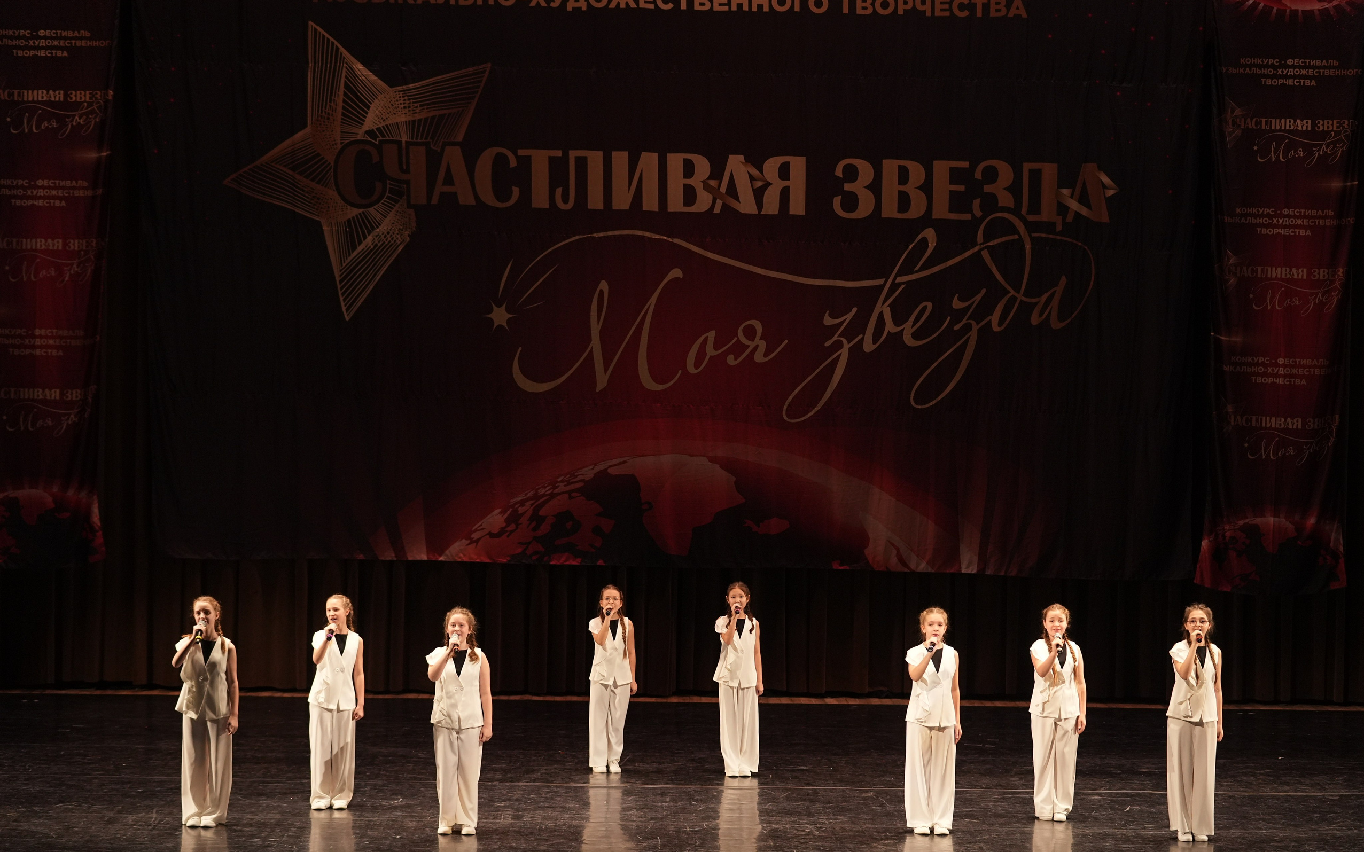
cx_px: 683
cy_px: 447
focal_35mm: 92
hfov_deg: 22.6
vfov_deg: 14.2
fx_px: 3420
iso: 2000
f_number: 2.8
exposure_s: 1/400
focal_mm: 90
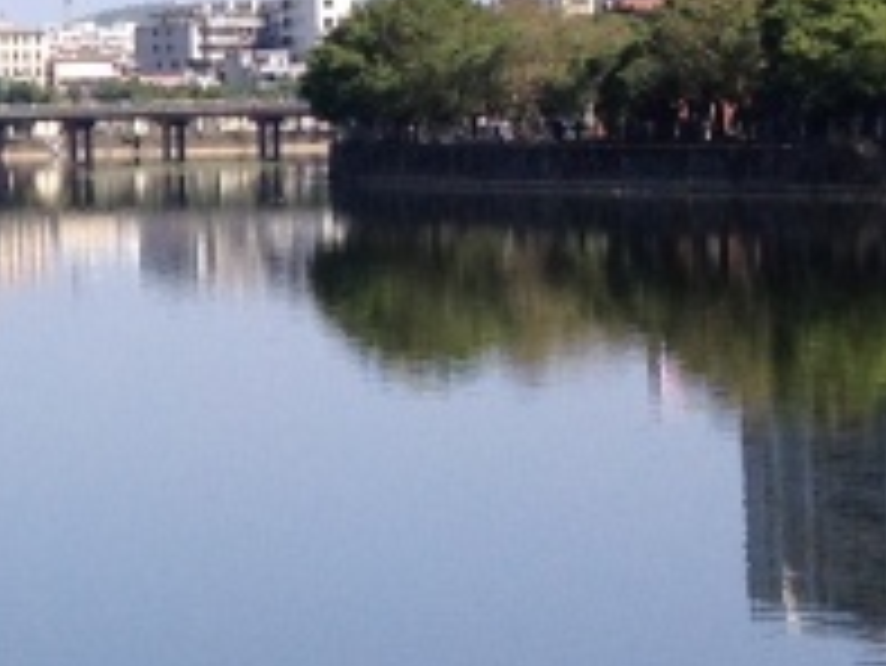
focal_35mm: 182
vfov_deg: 8.1
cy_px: 54
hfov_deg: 10.4
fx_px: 4661
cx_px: -589
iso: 50
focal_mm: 4.28
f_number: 2.4
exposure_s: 1/1453
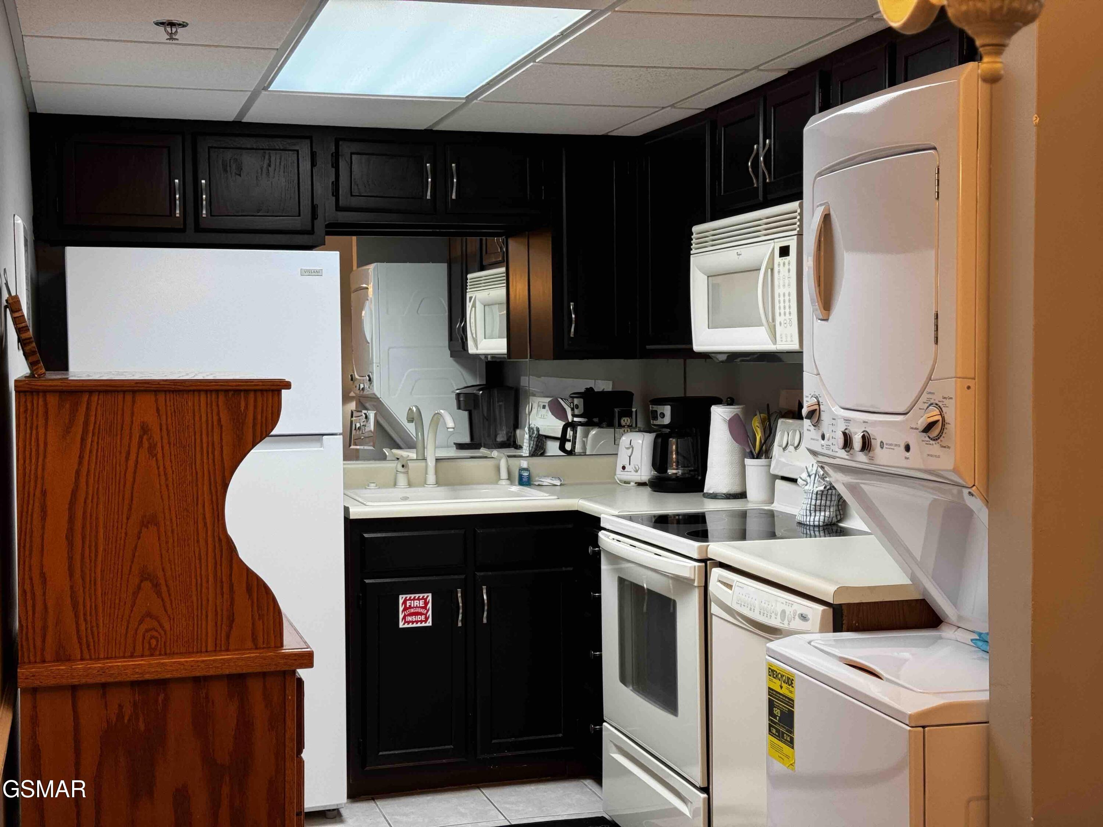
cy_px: 414
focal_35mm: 48
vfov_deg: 30.3
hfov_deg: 39.7
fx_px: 1529
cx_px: 552
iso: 125
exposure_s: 1/120
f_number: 1.78
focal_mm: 6.76
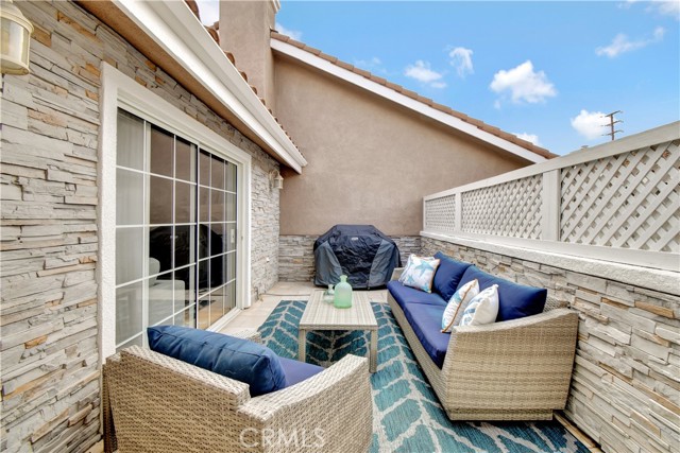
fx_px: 283
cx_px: 340
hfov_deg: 100.4
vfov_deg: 77.4
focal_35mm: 15
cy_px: 226
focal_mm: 10
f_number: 13
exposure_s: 1/60
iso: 250
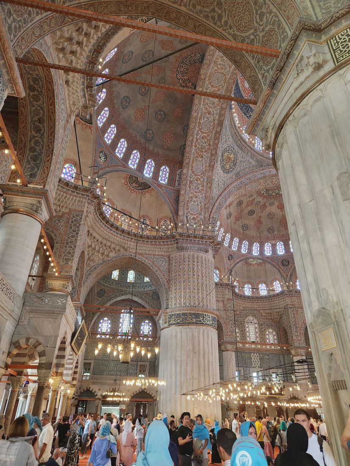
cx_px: 175
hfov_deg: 58.9
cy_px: 233
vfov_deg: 73.9
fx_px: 310
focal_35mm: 23
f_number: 1.8
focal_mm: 5.4
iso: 400
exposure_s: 1/100
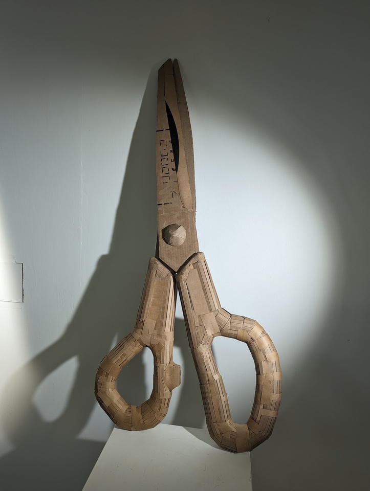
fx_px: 341
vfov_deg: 71.5
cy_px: 246
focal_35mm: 24
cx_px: 185
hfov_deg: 56.9
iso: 67
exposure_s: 1/101
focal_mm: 6.81
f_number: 1.85
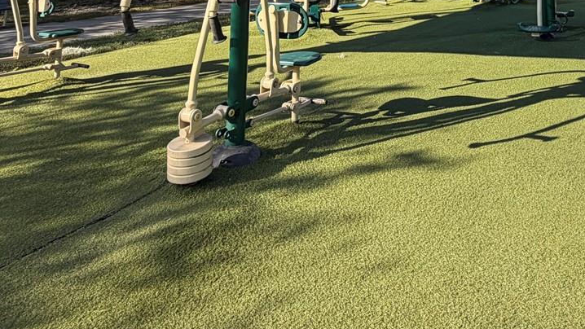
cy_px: -121
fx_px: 527
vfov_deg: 27.5
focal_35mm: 34
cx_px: 430
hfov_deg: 55.6
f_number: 2.2
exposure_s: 1/559
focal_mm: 2.22
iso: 40
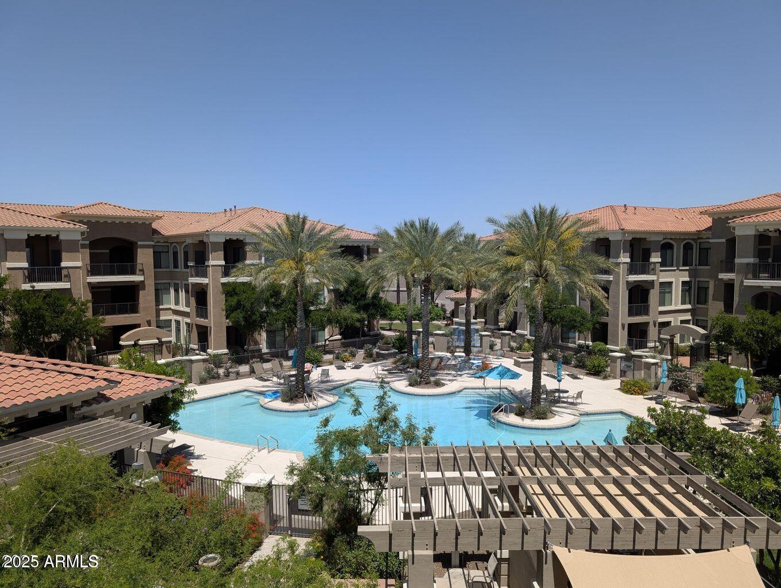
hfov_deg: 71.5
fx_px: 542
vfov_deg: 56.9
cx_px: 390
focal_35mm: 24
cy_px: 294
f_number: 1.68
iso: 20
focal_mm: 6.9
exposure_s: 1/1541
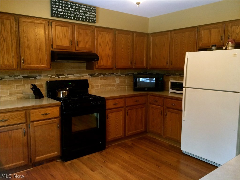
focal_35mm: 29
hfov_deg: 61.7
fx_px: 201
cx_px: 120
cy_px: 90
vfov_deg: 48.2
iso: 250
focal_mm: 4.15
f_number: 2.2
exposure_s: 1/15
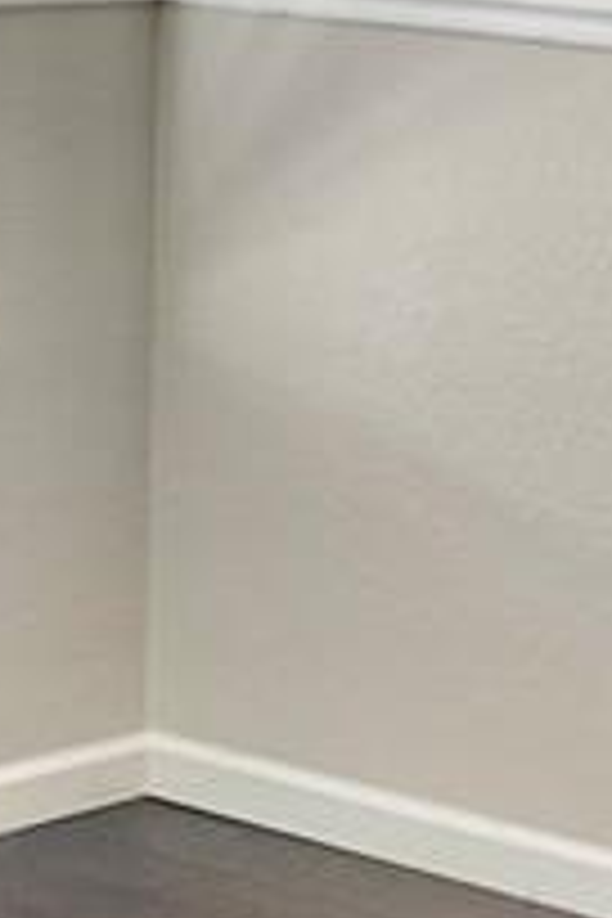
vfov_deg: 12.9
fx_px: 4054
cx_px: 801
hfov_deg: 8.5
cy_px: 234
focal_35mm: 159
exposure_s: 1/120
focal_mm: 4.2
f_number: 1.6
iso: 80
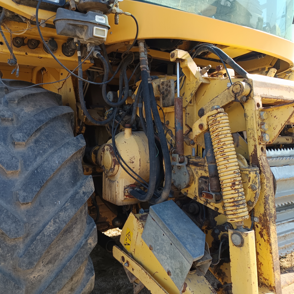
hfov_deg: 55.5
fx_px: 279
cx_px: 128
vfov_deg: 55.6
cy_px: 144
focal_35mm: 29
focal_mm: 5.31
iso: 67
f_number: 1.7
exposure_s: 1/100
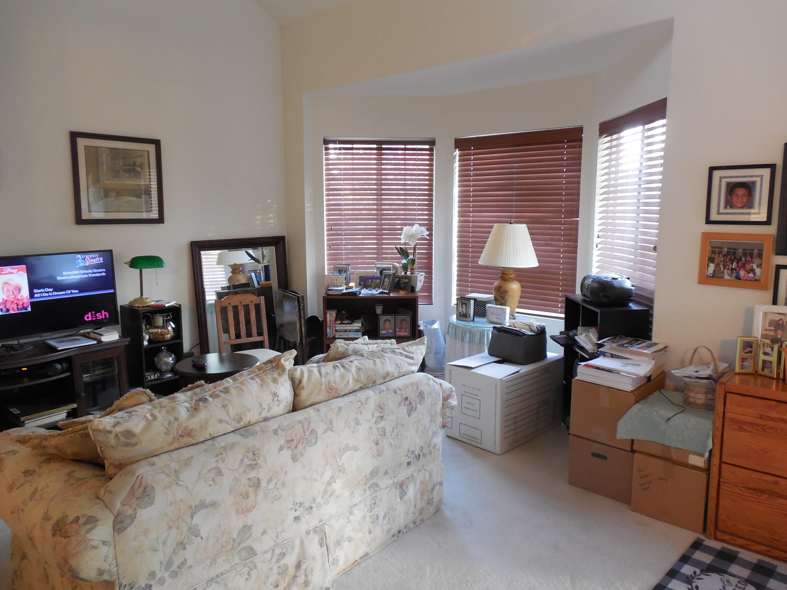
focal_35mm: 25
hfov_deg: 69.4
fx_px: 568
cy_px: 295
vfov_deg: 54.9
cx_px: 394
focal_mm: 4.5
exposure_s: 1/10
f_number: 3.3
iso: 400
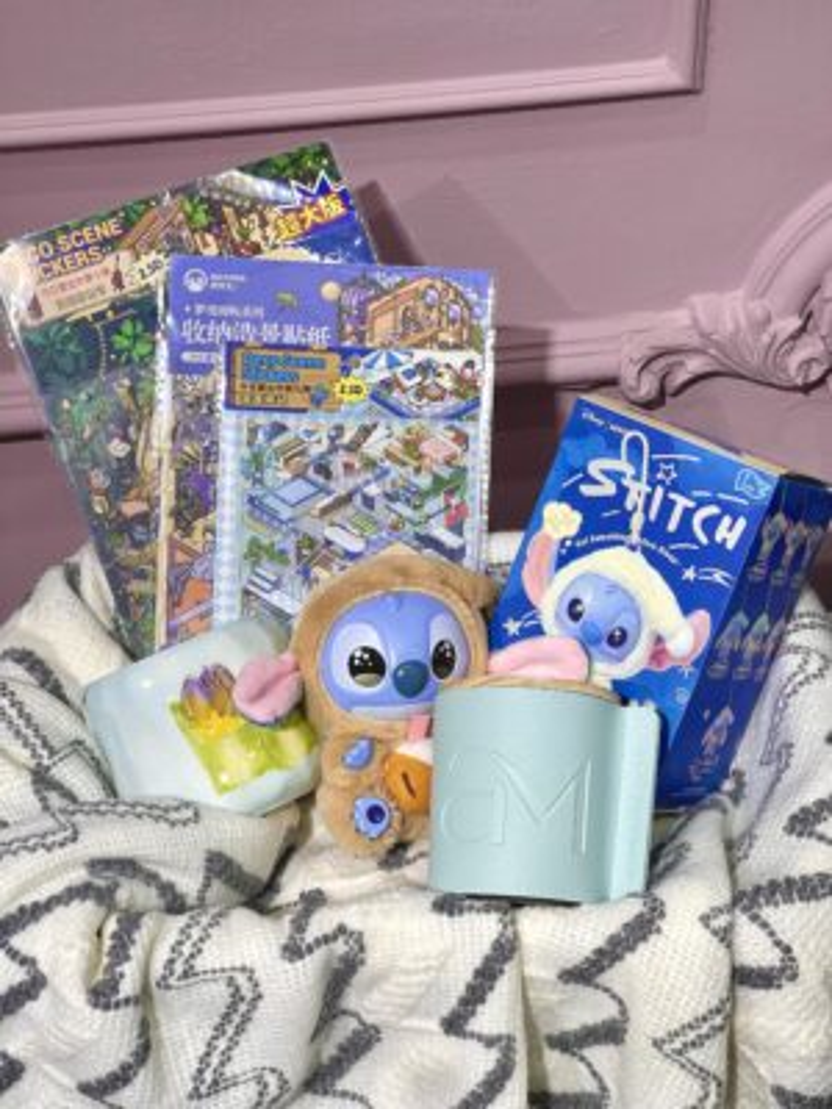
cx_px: 416
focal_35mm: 64
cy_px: 554
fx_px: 2051
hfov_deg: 22.9
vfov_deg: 30.3
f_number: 2.2
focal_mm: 7.5
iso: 20
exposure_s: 1/100
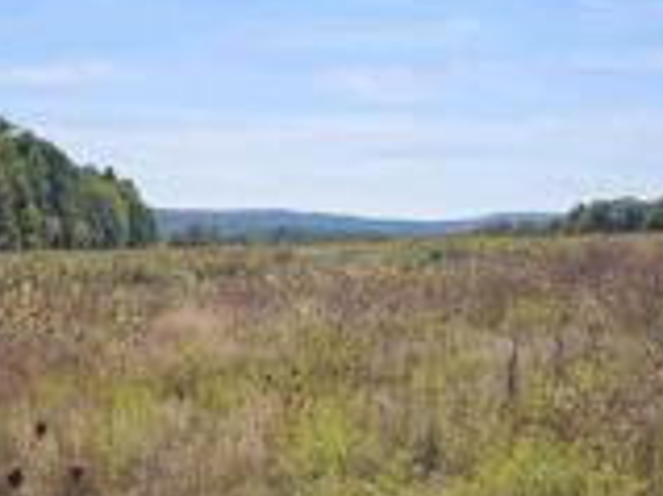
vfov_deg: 24.9
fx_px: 1110
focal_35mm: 58
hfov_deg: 33.2
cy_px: 367
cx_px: 279
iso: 10
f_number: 1.7
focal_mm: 6.3
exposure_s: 1/1457
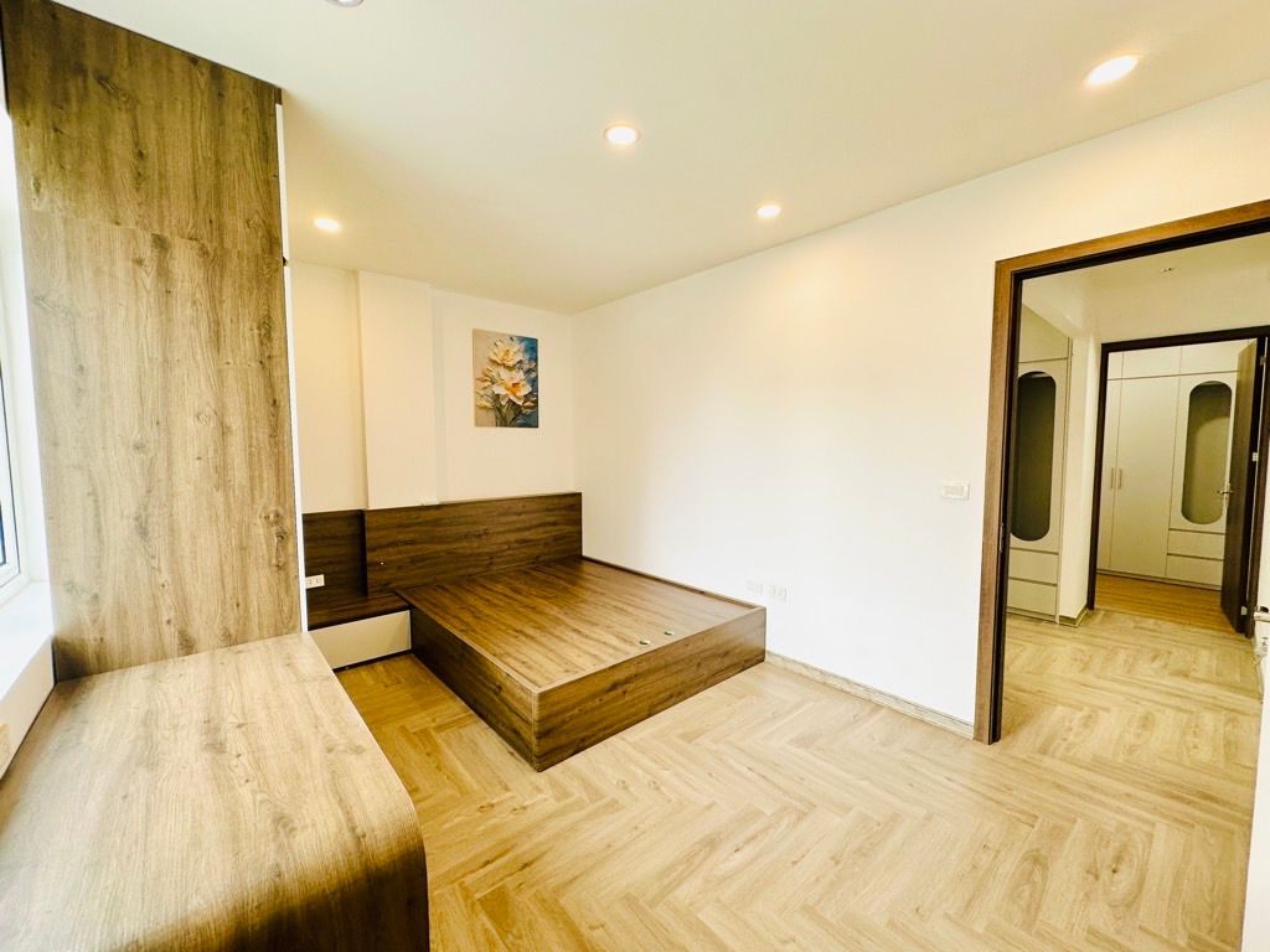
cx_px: 635
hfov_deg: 102.1
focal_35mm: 14
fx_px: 514
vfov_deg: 85.7
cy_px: 476
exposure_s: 1/100
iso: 64
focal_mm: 2.22
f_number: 2.2
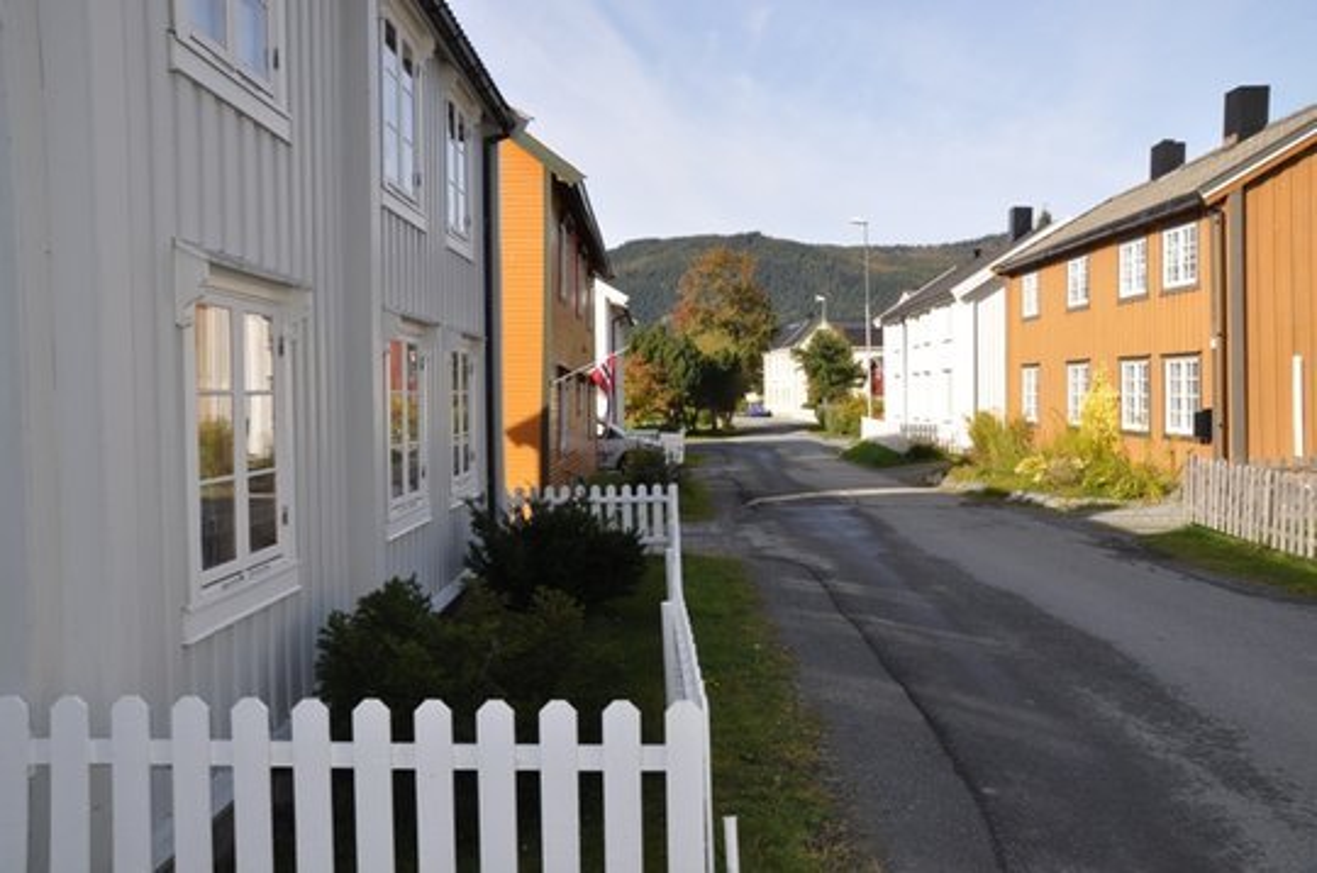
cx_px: 658
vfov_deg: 39.8
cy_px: 436
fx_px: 1205
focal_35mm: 33
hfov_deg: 57.3
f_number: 11
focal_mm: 22
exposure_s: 1/200
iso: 200
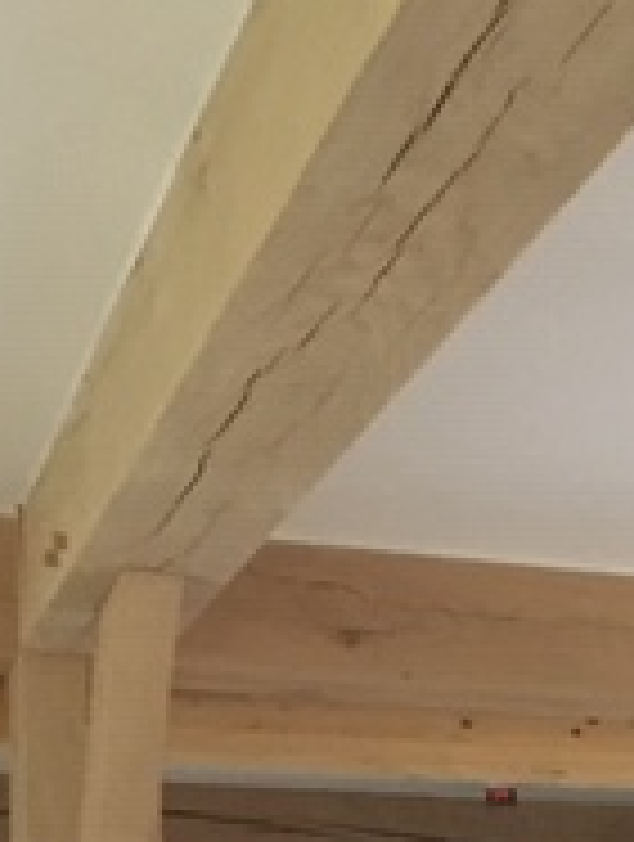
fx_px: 2409
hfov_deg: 14.3
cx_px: 868
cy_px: 1126
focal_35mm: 99
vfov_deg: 18.3
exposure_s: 1/17
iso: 500
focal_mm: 4.15
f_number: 2.2
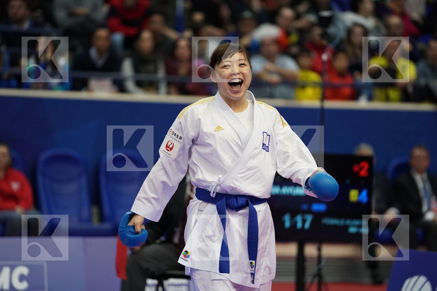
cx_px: 215
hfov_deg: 9.9
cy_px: 148
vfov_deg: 6.6
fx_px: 2512
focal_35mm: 207
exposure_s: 1/1000
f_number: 2.8
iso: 3200
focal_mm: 200
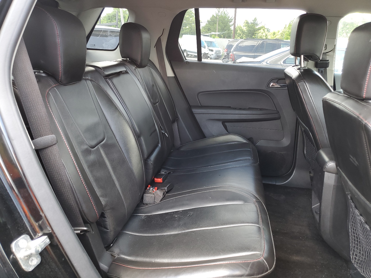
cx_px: 186
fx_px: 279
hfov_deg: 67.3
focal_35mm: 26
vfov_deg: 53.1
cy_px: 139
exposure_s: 1/60.2
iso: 56
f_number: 1.5
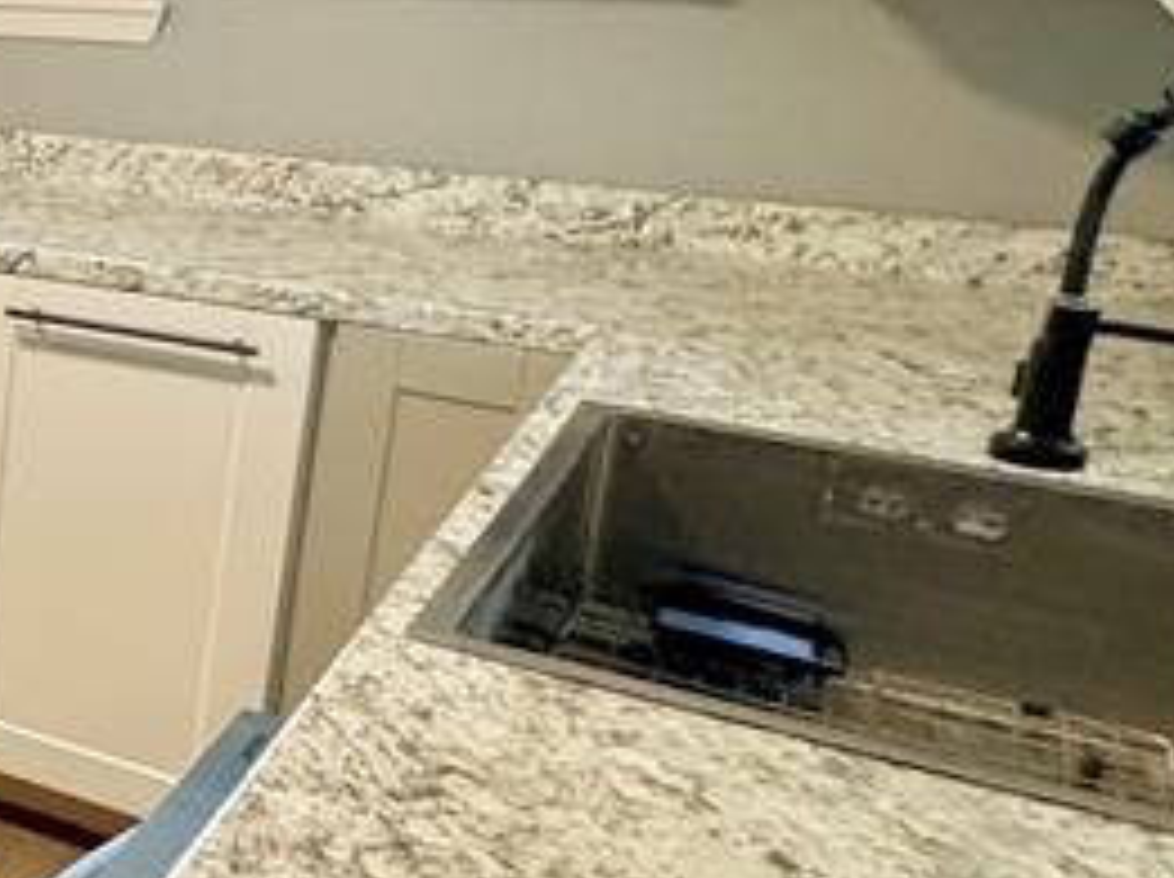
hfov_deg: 23.6
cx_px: -787
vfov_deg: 26.3
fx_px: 1863
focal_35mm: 55
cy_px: 284
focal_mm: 2.22
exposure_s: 1/60
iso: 320
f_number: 2.2
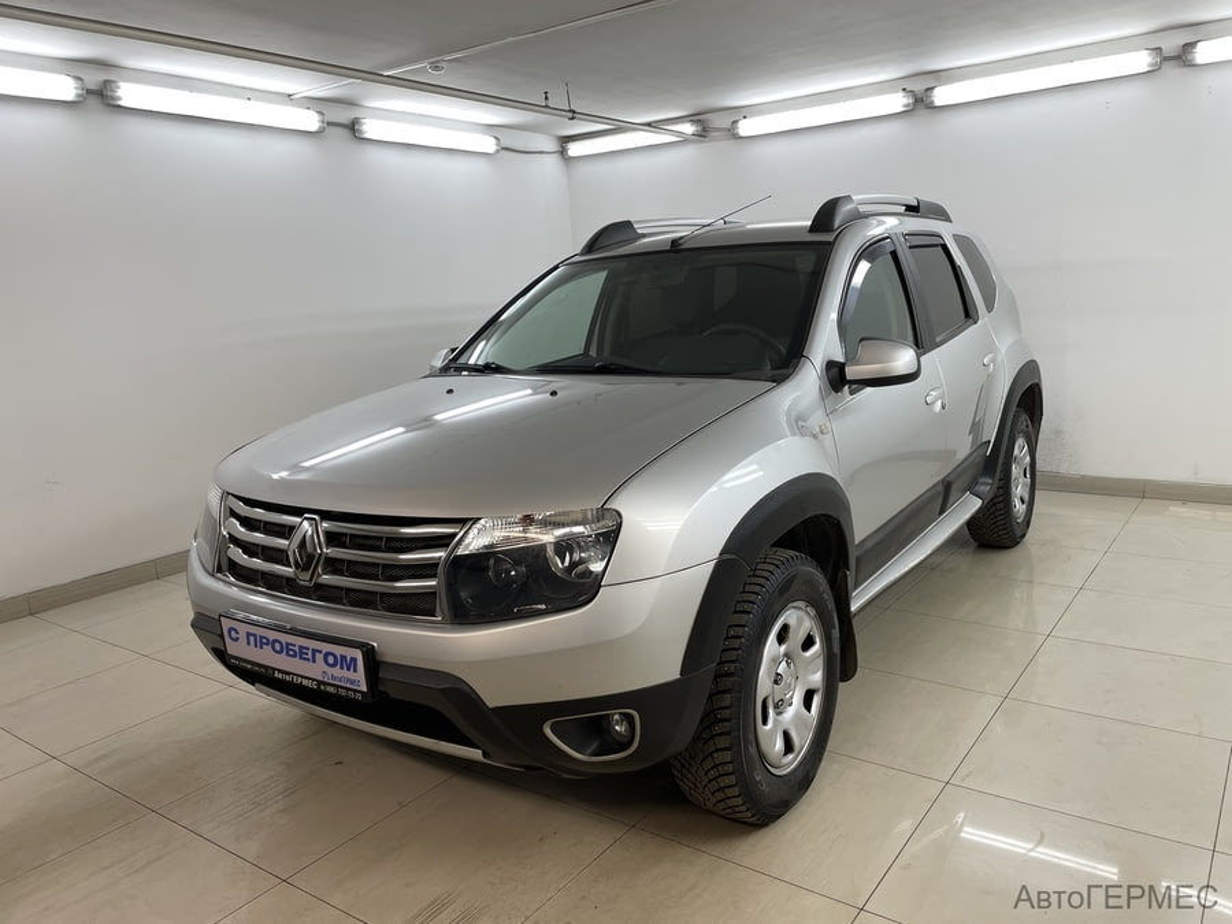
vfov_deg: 53.1
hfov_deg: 67.3
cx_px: 616
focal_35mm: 26
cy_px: 462
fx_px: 925
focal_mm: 4.2
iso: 32
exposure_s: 1/100
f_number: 1.6
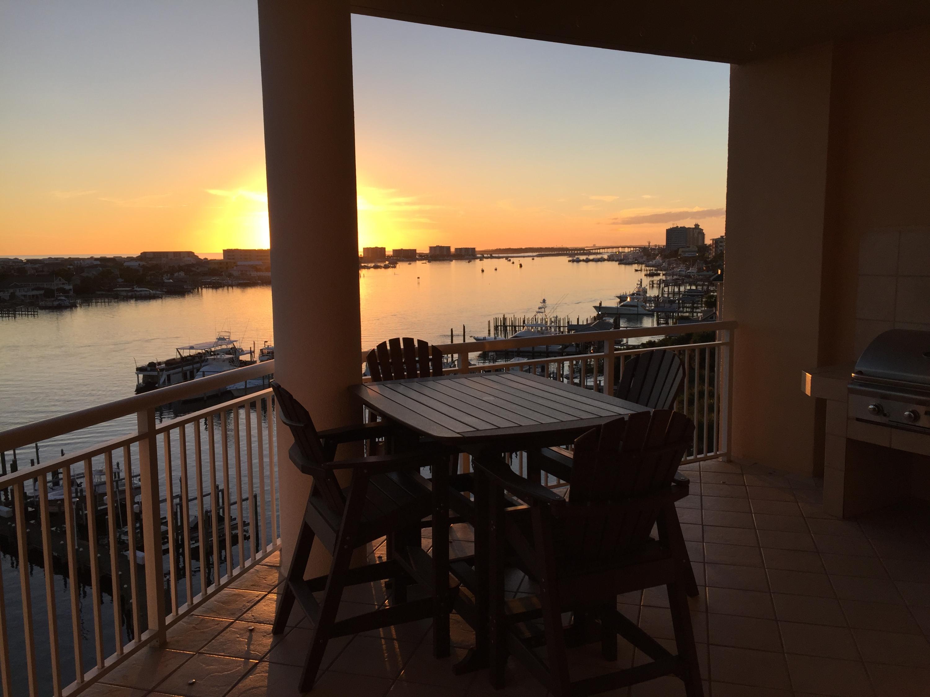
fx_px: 779
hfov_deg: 61.7
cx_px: 465
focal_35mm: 29
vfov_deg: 48.2
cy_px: 348
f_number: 2.2
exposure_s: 1/942
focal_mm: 4.15
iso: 32
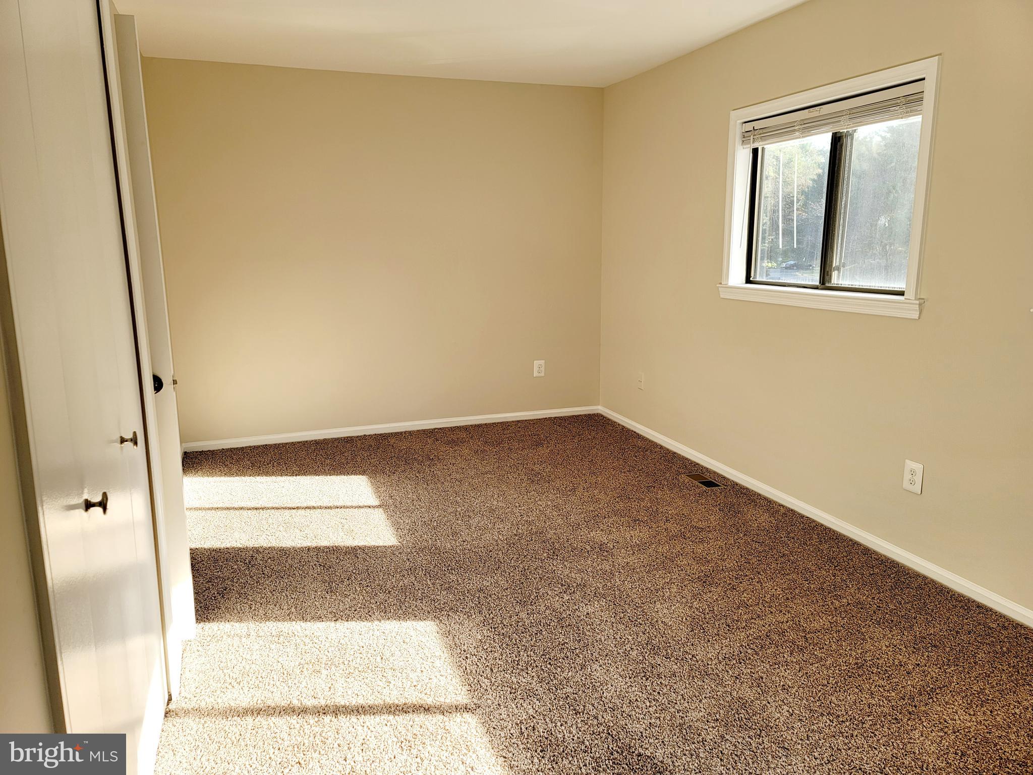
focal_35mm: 25
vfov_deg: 54.9
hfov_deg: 69.4
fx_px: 746
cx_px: 516
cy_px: 388
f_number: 1.8
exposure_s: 1/119
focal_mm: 7
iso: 20
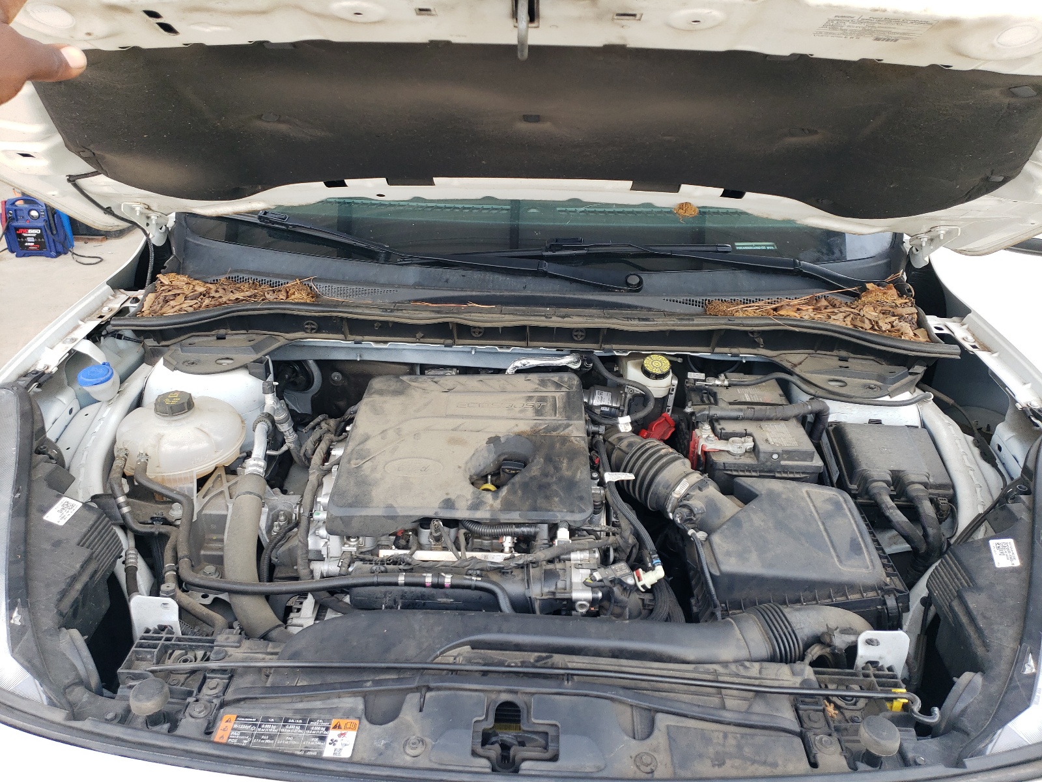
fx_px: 783
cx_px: 521
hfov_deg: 67.3
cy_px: 391
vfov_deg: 53.1
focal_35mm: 26
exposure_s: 1/323
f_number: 1.5
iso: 50
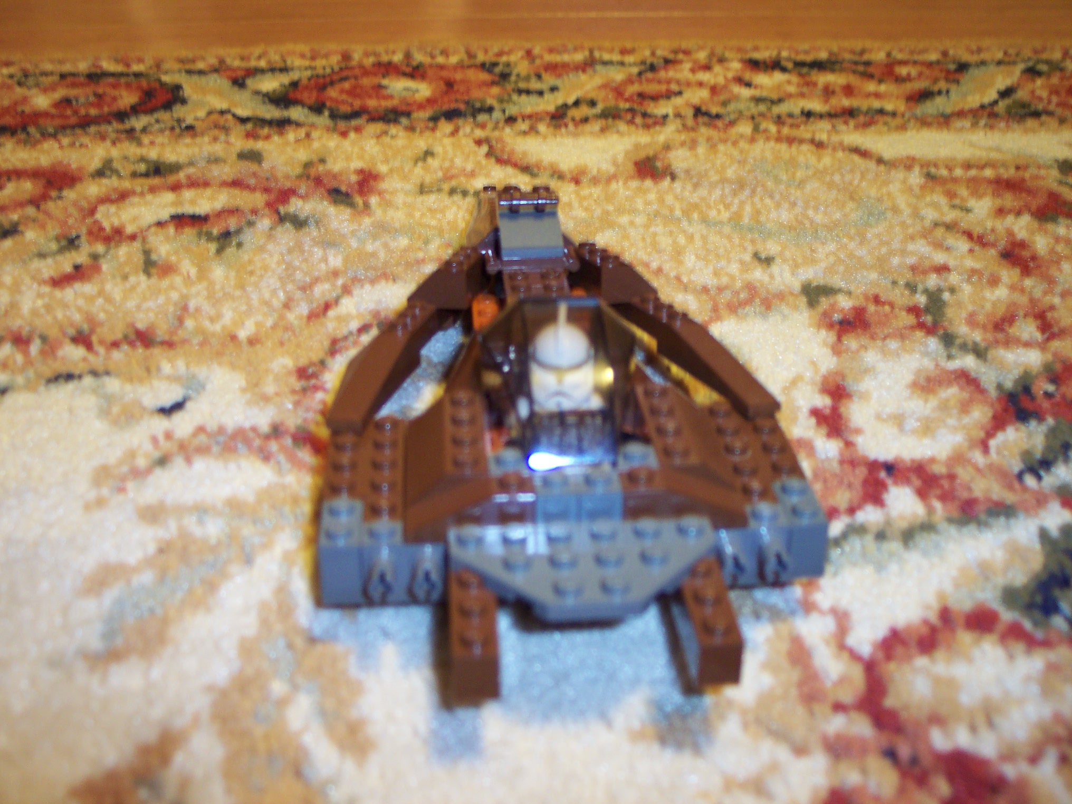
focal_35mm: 38
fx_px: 1177
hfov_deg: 49.0
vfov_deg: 37.7
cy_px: 402
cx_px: 536
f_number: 2.8
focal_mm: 8
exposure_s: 1/4
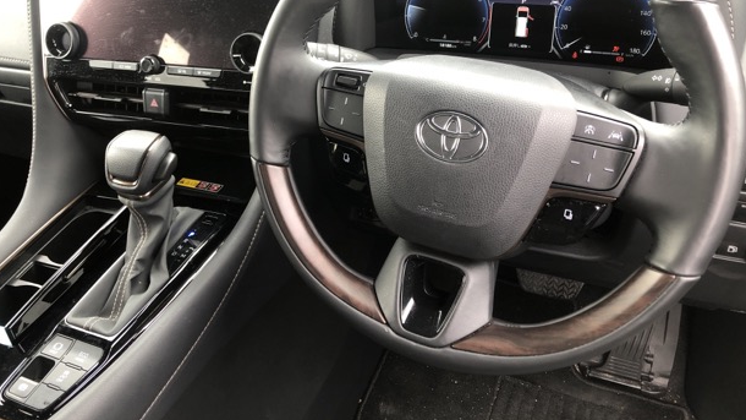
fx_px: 633
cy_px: 130
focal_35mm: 32
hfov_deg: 61.0
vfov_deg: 36.2
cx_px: 357
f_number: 1.8
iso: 40
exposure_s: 1/30
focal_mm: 3.99
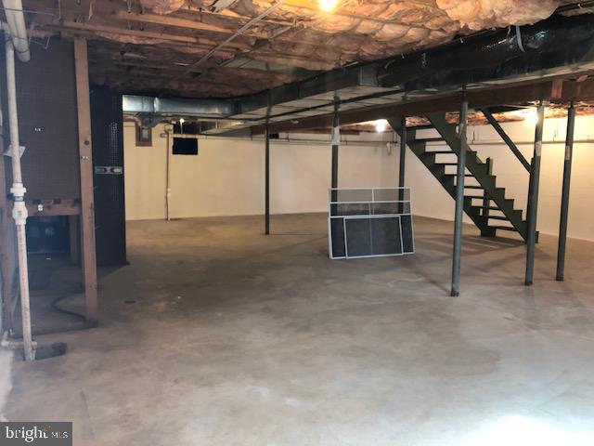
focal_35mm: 28
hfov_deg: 63.4
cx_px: 297
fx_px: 480
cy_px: 223
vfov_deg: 49.7
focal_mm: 3.99
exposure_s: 1/15
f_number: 1.8
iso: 80
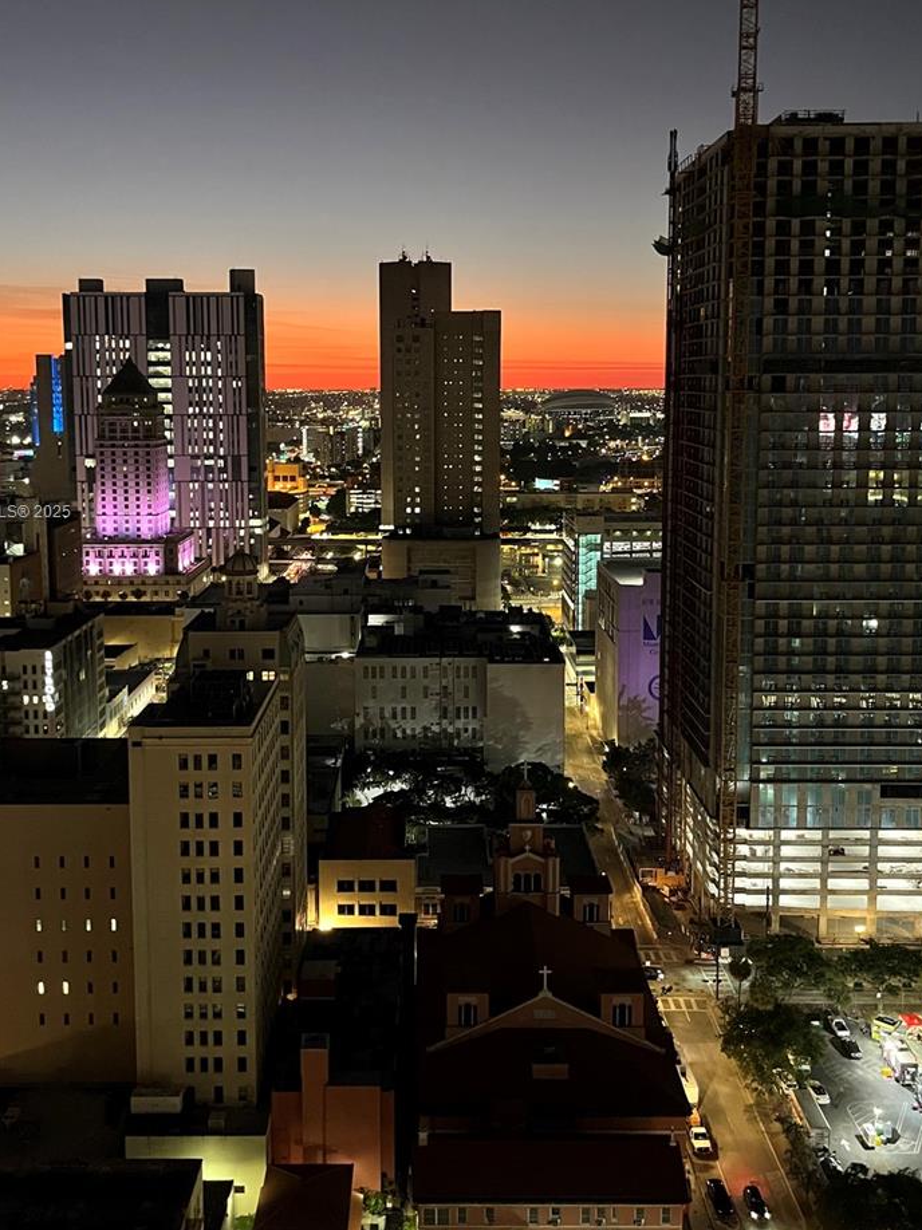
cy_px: 513
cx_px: 429
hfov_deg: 41.8
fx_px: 1208
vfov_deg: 53.7
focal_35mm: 34
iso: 800
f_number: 1.6
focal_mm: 5.1
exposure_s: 1/30
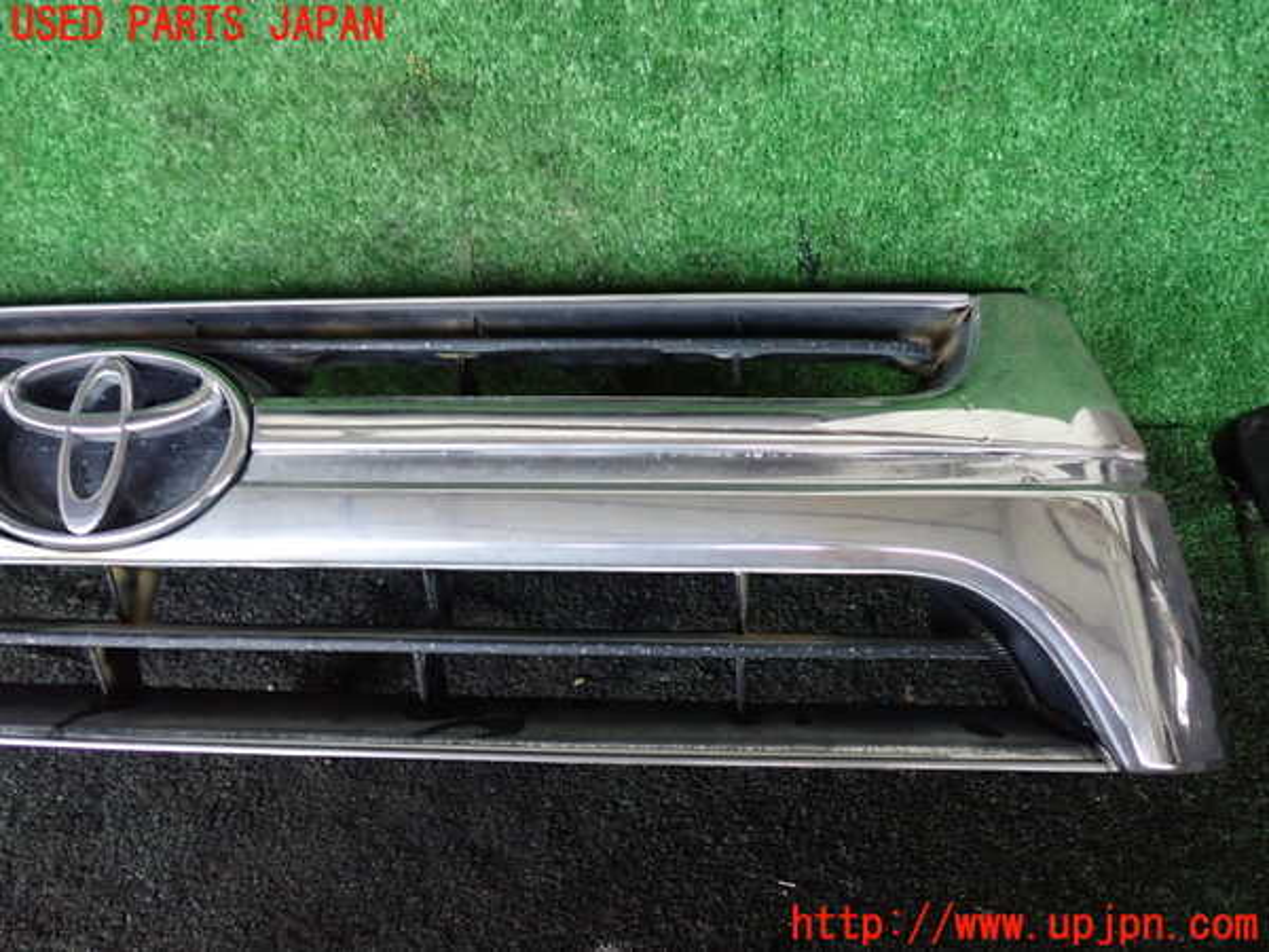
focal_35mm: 30
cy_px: 476
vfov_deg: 46.8
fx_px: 1100
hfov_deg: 60.0
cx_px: 634
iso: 800
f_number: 2.3
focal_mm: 5.4
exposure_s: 1/25
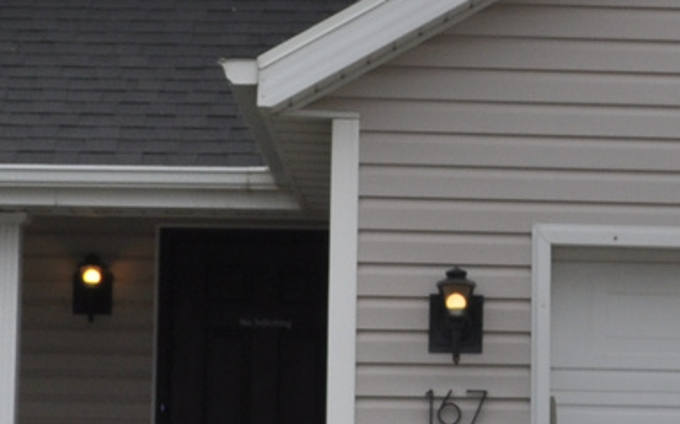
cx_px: 644
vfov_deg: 6.7
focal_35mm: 196
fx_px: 3631
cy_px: 176
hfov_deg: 10.6
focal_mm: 24
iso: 200
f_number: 10
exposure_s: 1/200
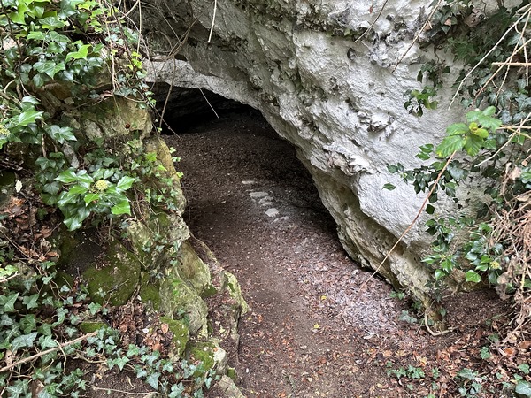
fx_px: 368
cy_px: 199
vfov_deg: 56.8
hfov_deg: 71.6
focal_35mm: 24
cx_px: 266
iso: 500
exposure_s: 1/60
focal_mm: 6.86
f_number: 1.78
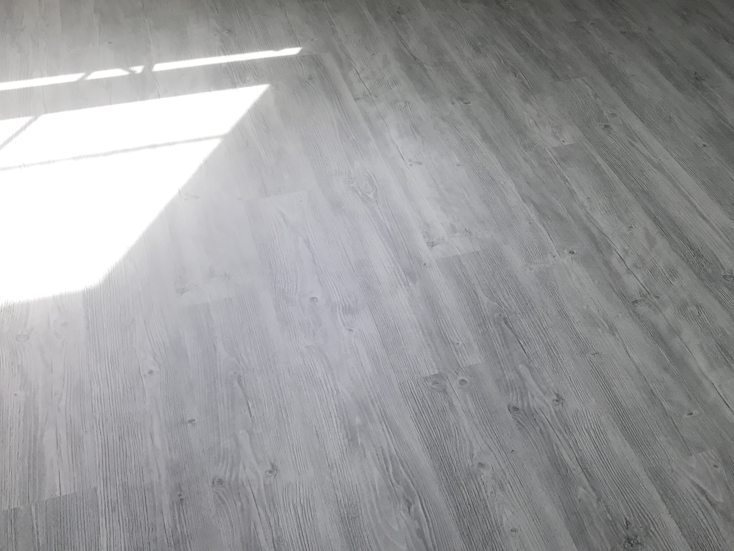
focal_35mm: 45
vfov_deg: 32.0
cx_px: 492
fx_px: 954
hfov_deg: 41.5
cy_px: 202
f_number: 1.8
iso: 20
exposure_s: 1/318
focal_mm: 3.99
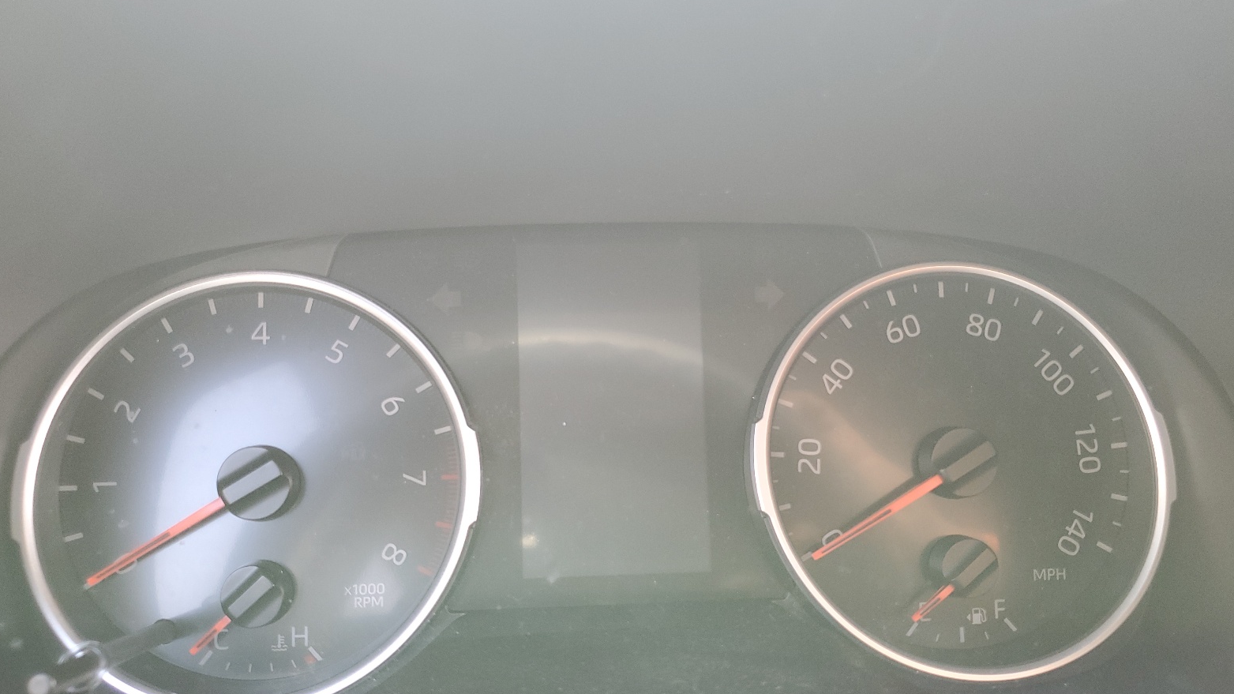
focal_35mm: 29
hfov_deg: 66.1
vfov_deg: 40.1
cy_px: 402
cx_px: 614
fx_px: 949
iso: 87
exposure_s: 1/50
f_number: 1.5
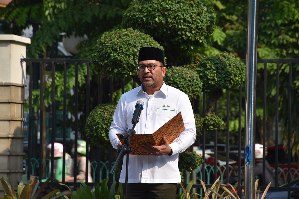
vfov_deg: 6.5
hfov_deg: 9.8
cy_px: 100
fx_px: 1743
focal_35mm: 210
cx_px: 150
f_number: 8
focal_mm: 140
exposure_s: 1/200
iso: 100
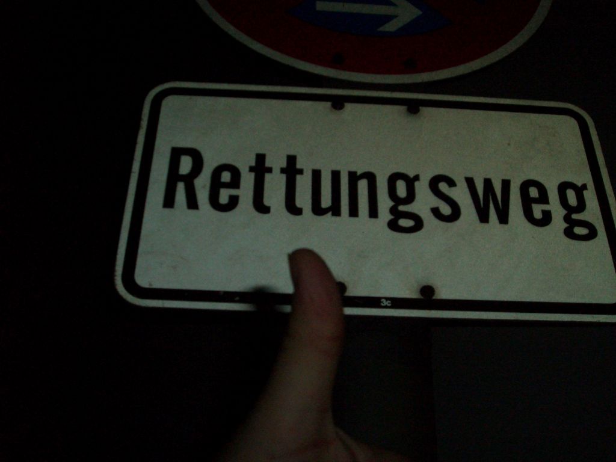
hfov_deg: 51.4
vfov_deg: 39.7
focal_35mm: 36
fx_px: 641
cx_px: 308
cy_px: 231
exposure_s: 1/40
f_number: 4
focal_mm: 4.8
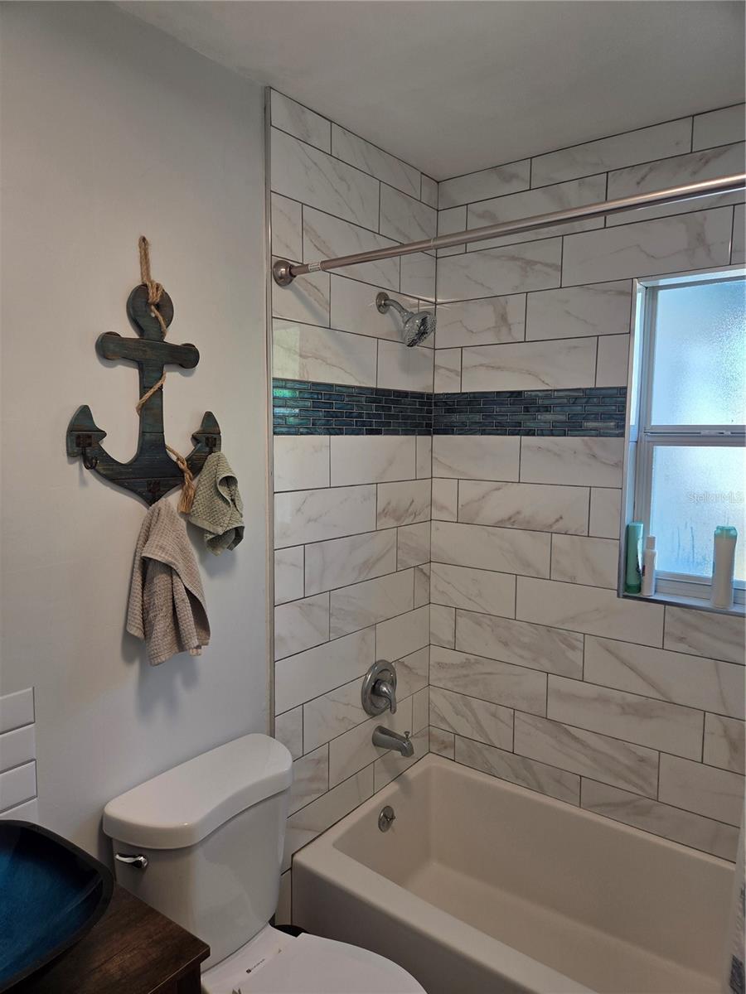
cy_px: 497
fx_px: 661
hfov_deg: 58.9
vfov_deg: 73.9
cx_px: 373
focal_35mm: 23
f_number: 1.8
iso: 64
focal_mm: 5.4
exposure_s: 1/120
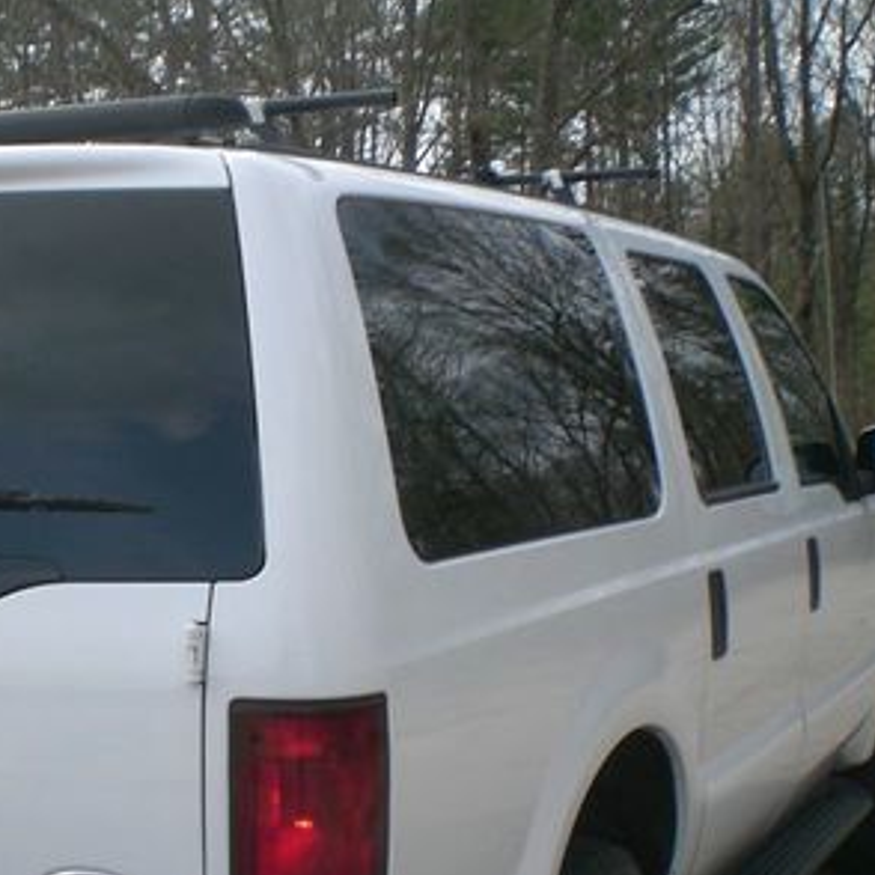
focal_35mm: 73
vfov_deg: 23.5
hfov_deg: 23.3
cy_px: 637
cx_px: 170
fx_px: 2088
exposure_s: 1/250
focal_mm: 6.3
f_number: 4.4
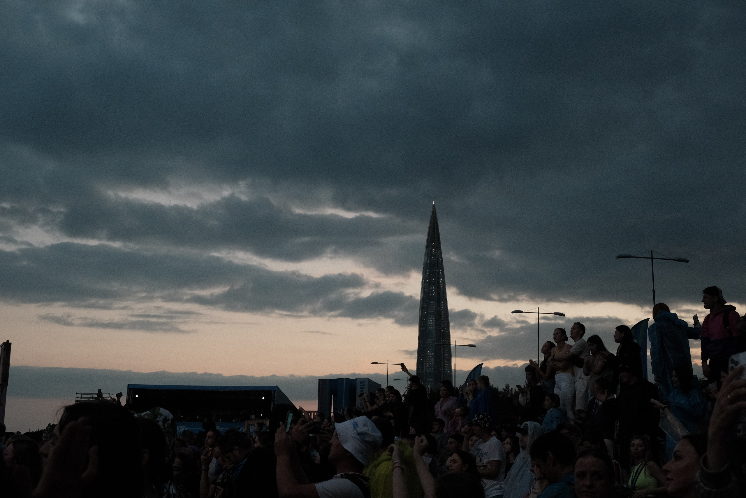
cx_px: 373
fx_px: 829
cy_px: 249
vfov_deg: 33.4
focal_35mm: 40
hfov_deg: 48.5
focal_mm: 26.5
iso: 2500
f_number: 6.4
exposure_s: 1/200
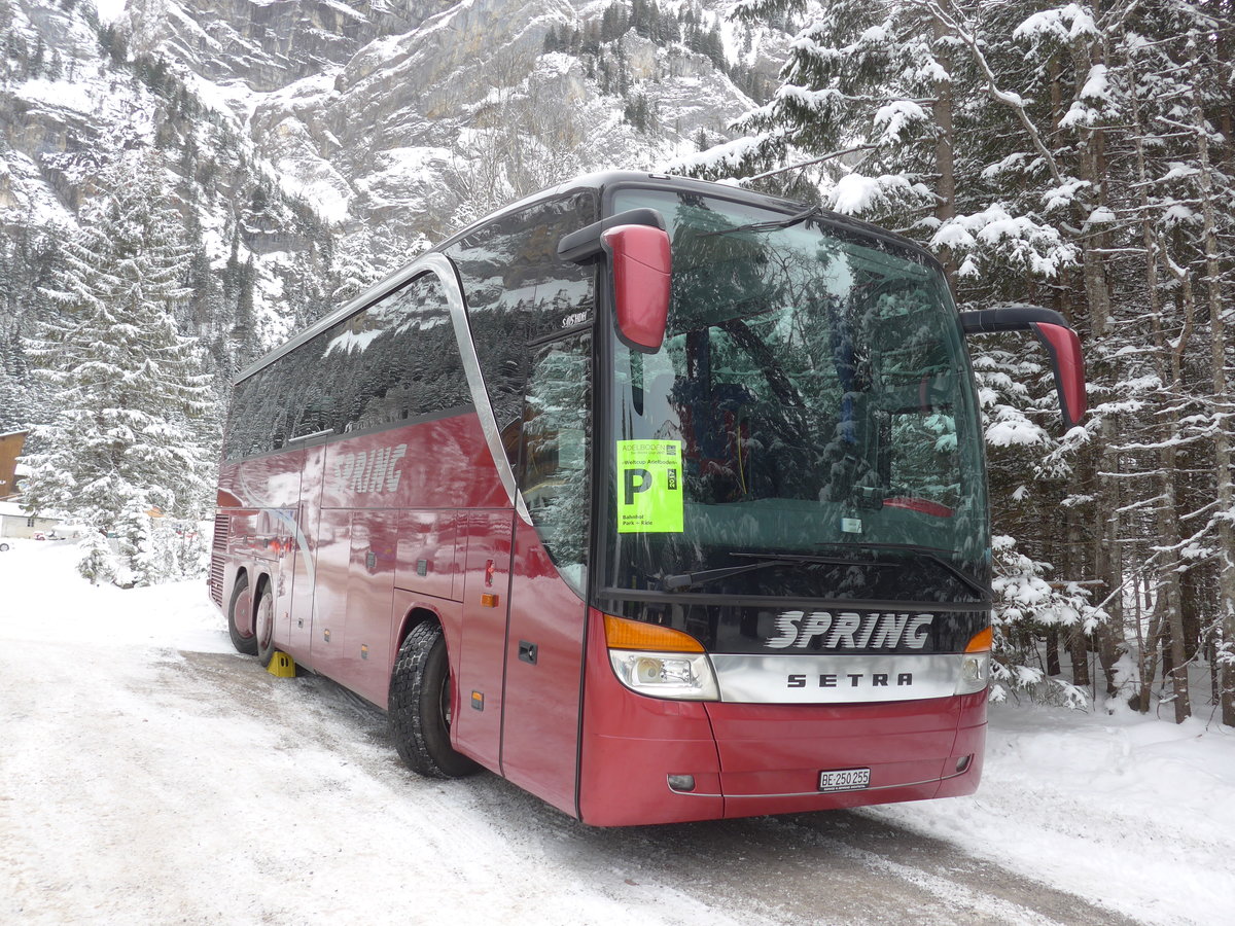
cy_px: 463
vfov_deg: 48.2
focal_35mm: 29
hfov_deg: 61.7
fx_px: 1035
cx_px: 618
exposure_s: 1/250
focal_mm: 6
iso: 80
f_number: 2.8
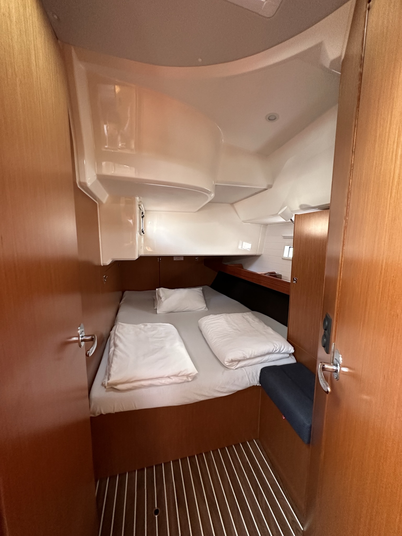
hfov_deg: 85.7
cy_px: 268
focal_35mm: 14
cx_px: 201
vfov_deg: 102.1
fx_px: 217
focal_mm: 2.22
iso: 640
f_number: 2.2
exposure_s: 1/60
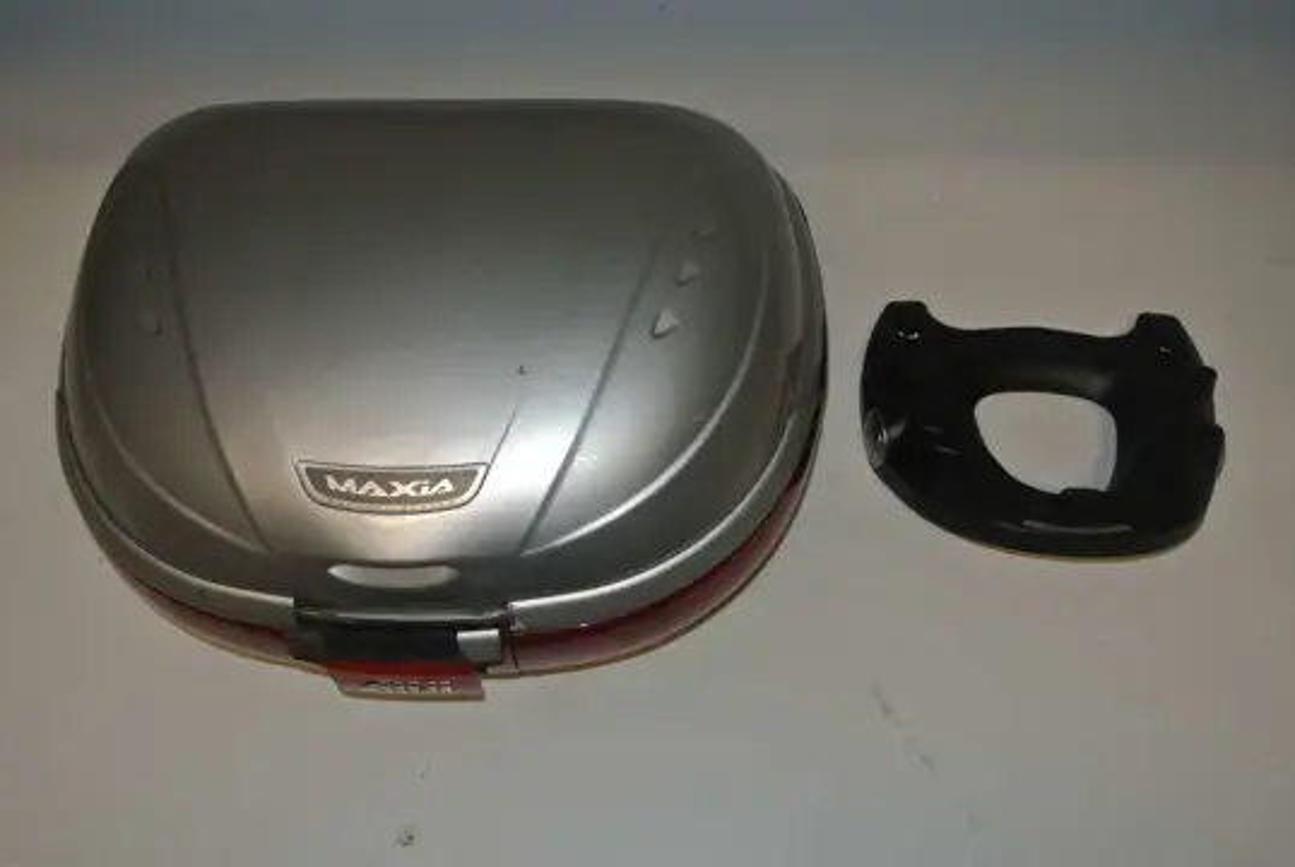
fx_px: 1332
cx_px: 648
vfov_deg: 36.0
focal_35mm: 37
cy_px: 434
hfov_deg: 51.8
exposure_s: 1/60
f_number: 4
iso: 200
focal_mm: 14
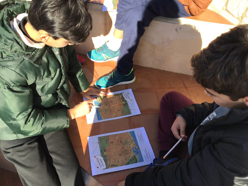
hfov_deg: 58.4
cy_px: 93
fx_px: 222
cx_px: 124
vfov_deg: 45.4
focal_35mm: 31
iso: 25
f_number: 2.4
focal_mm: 3.3
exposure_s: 1/445
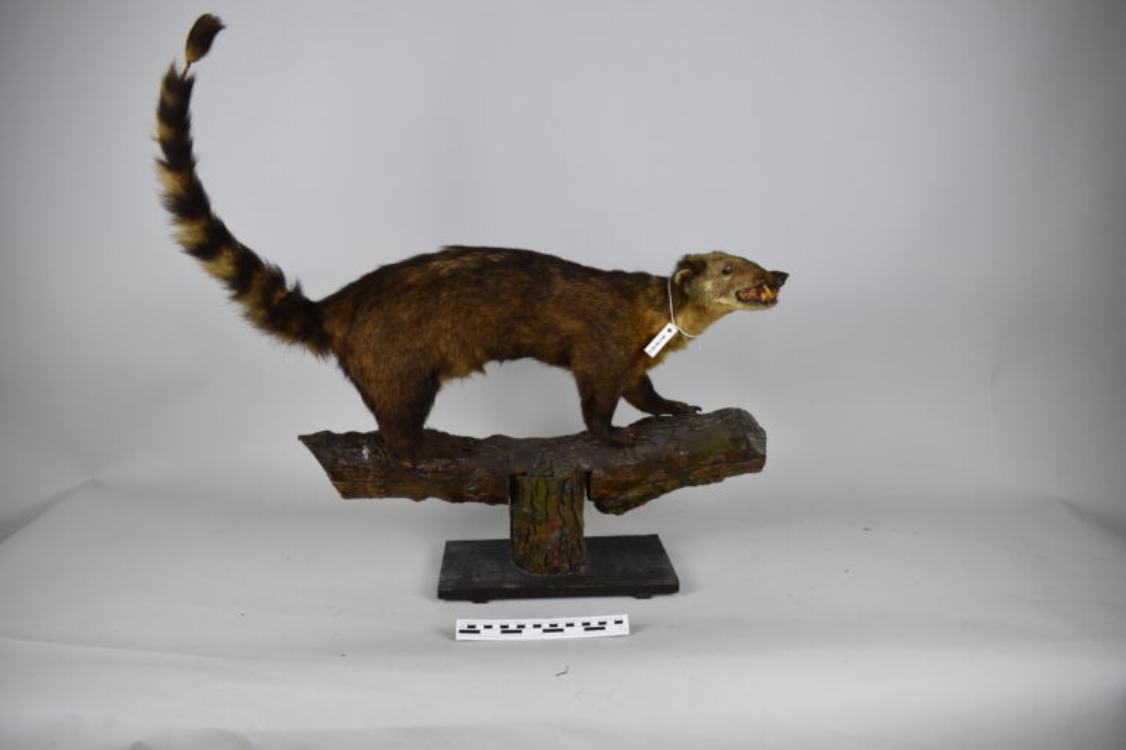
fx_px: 844
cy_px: 375
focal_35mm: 27
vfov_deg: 47.9
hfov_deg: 67.4
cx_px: 563
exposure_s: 1/100
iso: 400
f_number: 5
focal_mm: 18
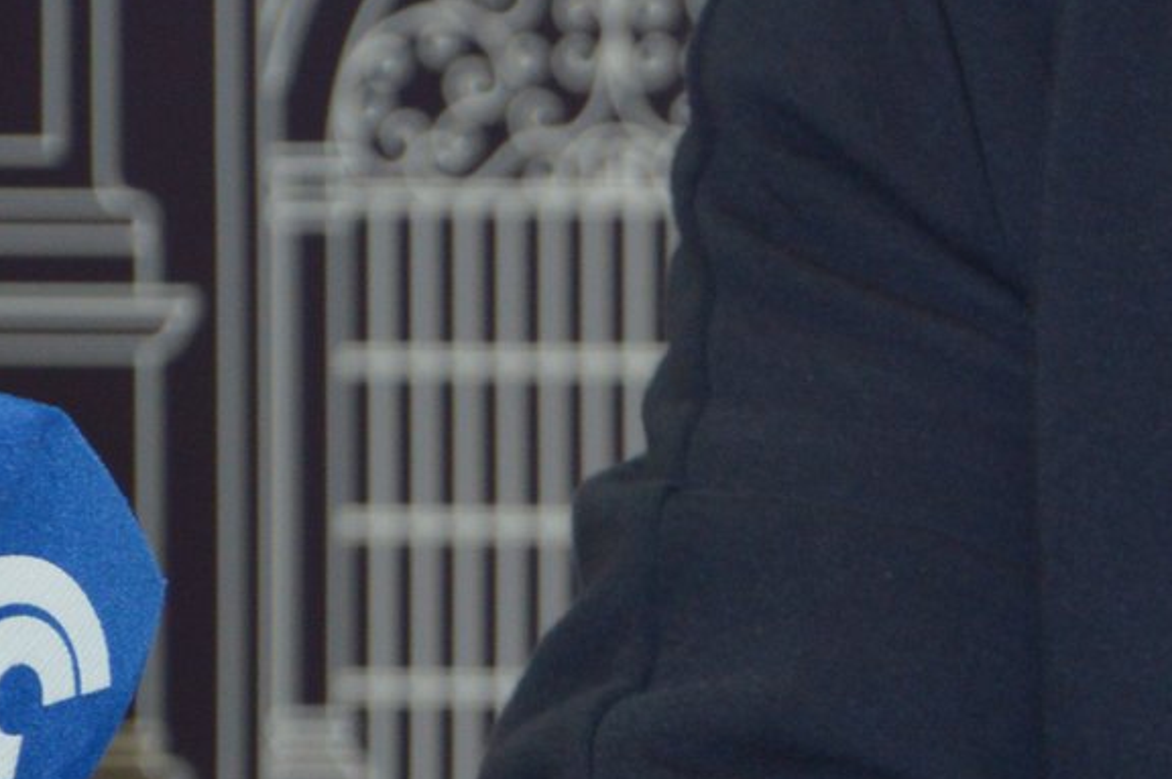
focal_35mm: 437
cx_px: 1514
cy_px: 700
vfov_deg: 3.1
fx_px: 14227
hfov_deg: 4.7
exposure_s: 1/30
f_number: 5.6
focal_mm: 105
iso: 800
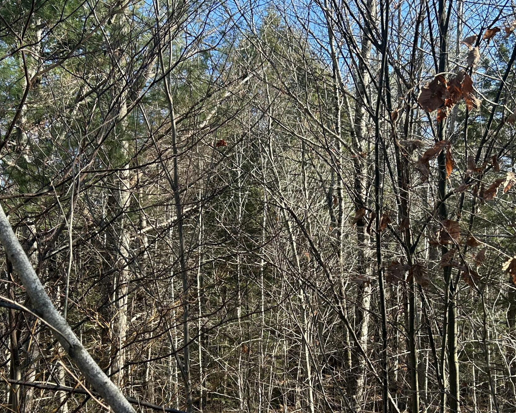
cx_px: 252
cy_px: 299
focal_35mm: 46
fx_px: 702
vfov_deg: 32.3
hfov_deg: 40.3
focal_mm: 5.7
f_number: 1.5
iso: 50
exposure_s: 1/594
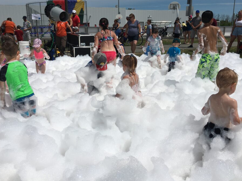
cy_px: 88
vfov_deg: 42.9
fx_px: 231
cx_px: 130
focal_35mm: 33
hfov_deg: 55.3
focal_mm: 4.15
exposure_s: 1/5495
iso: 25
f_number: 2.2
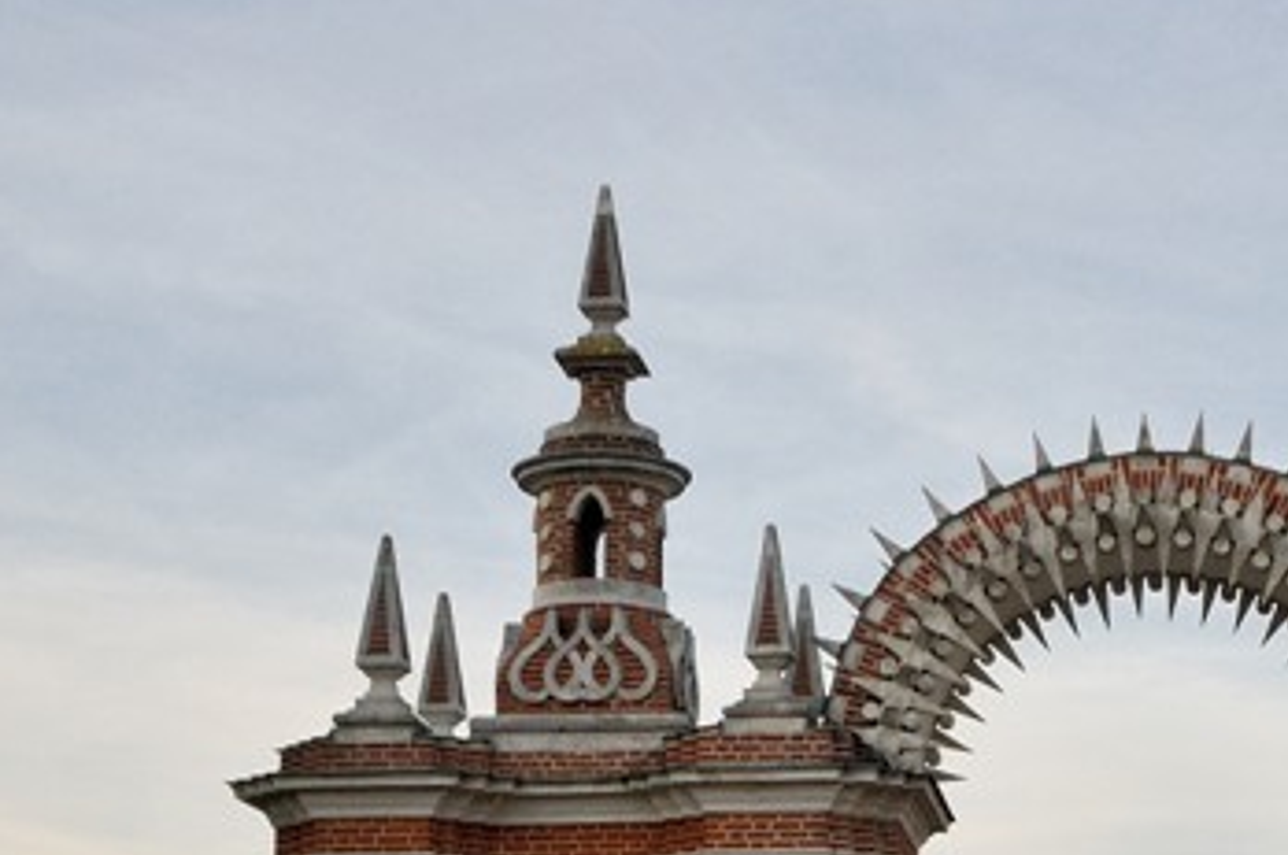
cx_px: 1147
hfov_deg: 21.5
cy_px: 1075
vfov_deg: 14.1
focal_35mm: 93
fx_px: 3323
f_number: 7.1
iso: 320
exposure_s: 1/400
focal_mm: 24
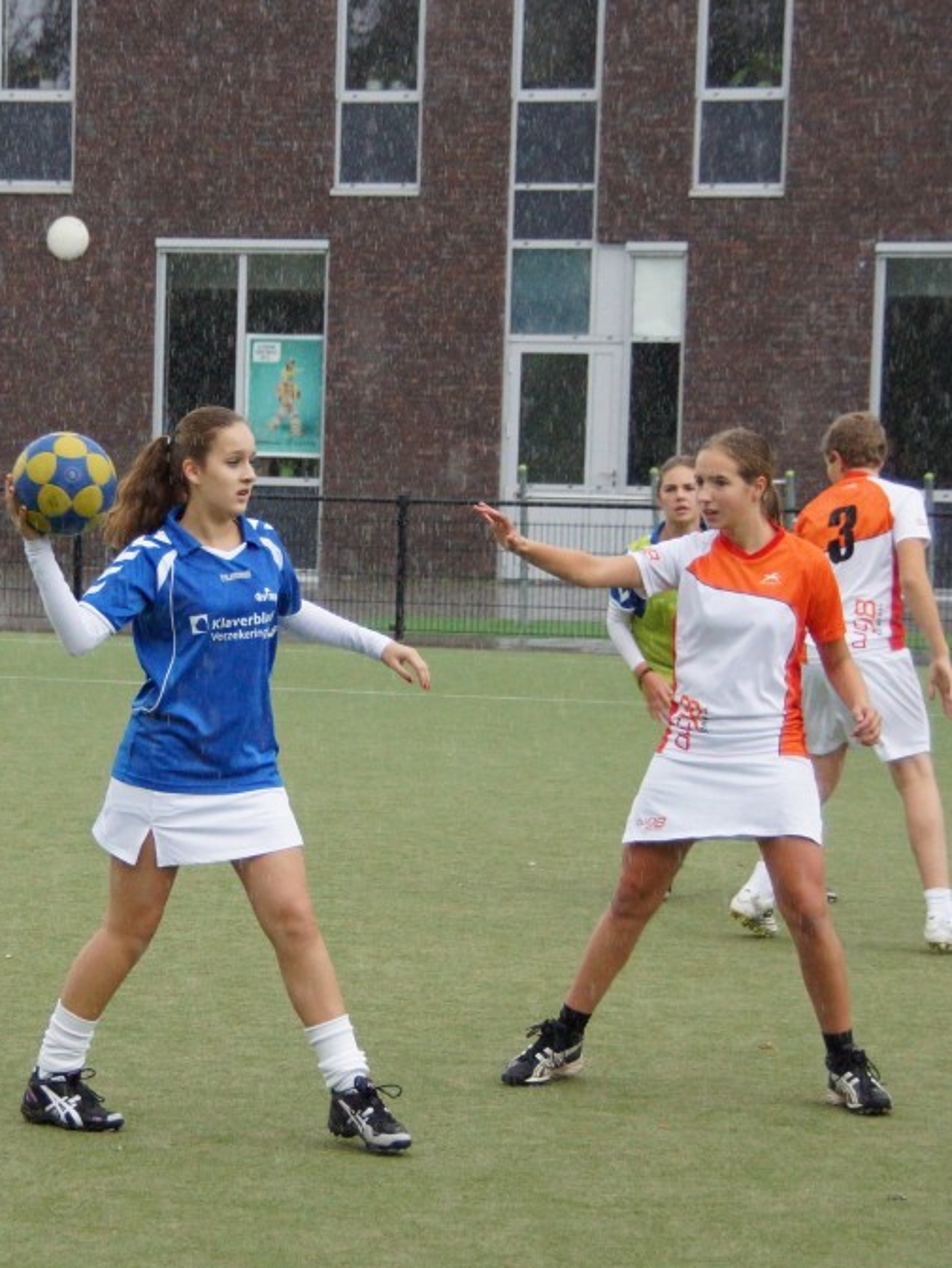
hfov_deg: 16.3
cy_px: 678
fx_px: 3319
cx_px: 471
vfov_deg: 21.6
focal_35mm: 91
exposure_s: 1/400
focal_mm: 55
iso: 1600
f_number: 5
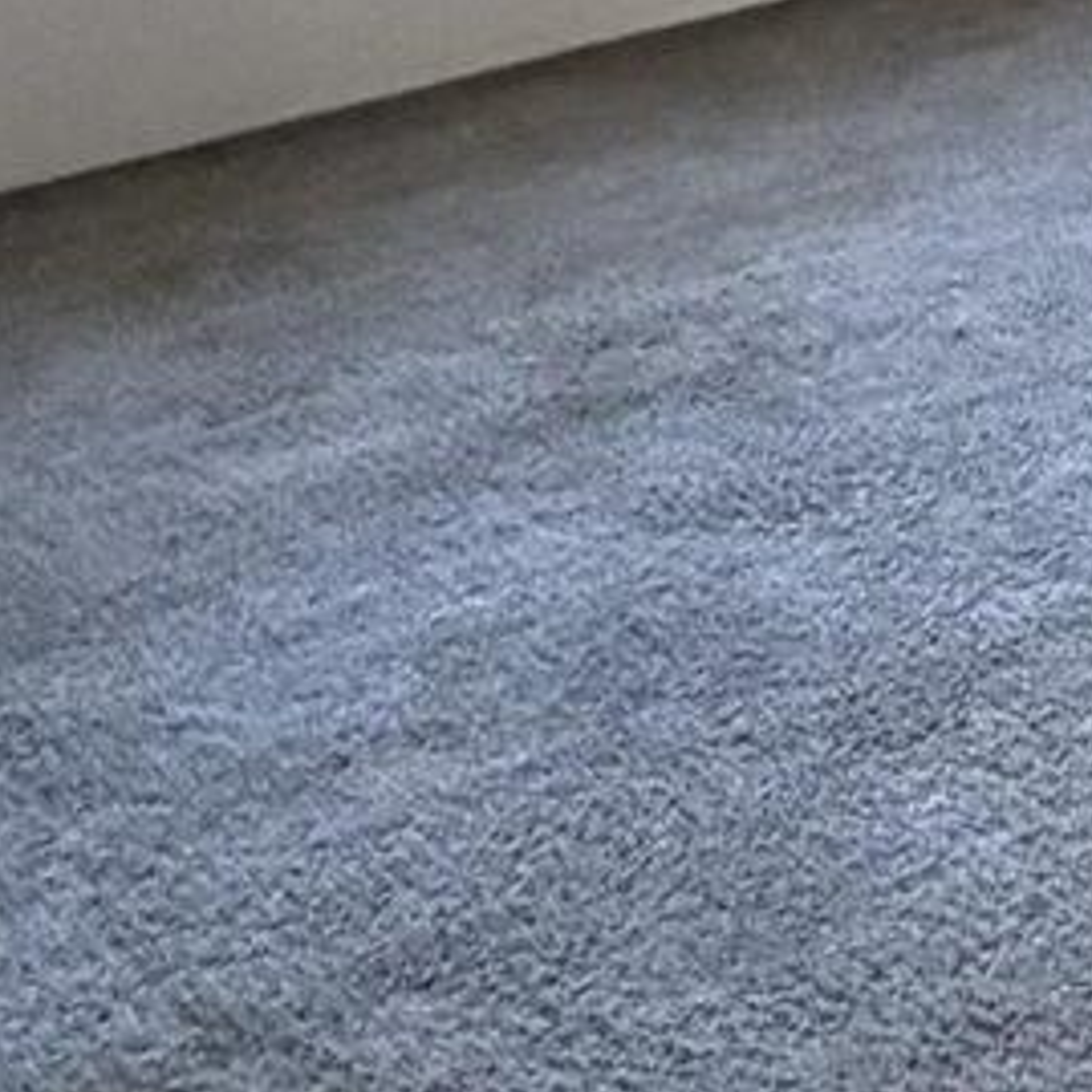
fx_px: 3783
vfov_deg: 15.0
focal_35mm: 106
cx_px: 1798
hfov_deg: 14.8
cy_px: -658
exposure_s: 1/82
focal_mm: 2.22
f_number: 2.2
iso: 320
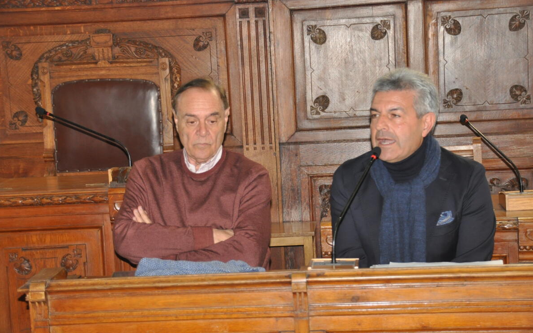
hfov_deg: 25.8
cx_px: 265
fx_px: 1162
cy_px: 163
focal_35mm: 80
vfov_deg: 16.3
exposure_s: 1/80
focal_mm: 52
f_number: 4.8
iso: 1000
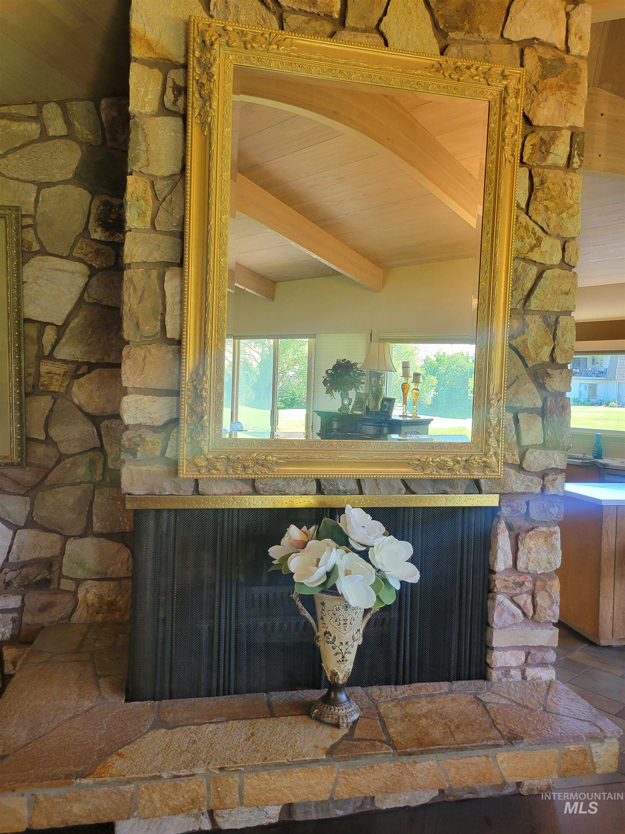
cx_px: 312
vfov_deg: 67.3
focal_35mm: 26
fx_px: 626
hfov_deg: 53.1
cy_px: 417
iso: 200
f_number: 1.8
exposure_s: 1/120
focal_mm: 5.4
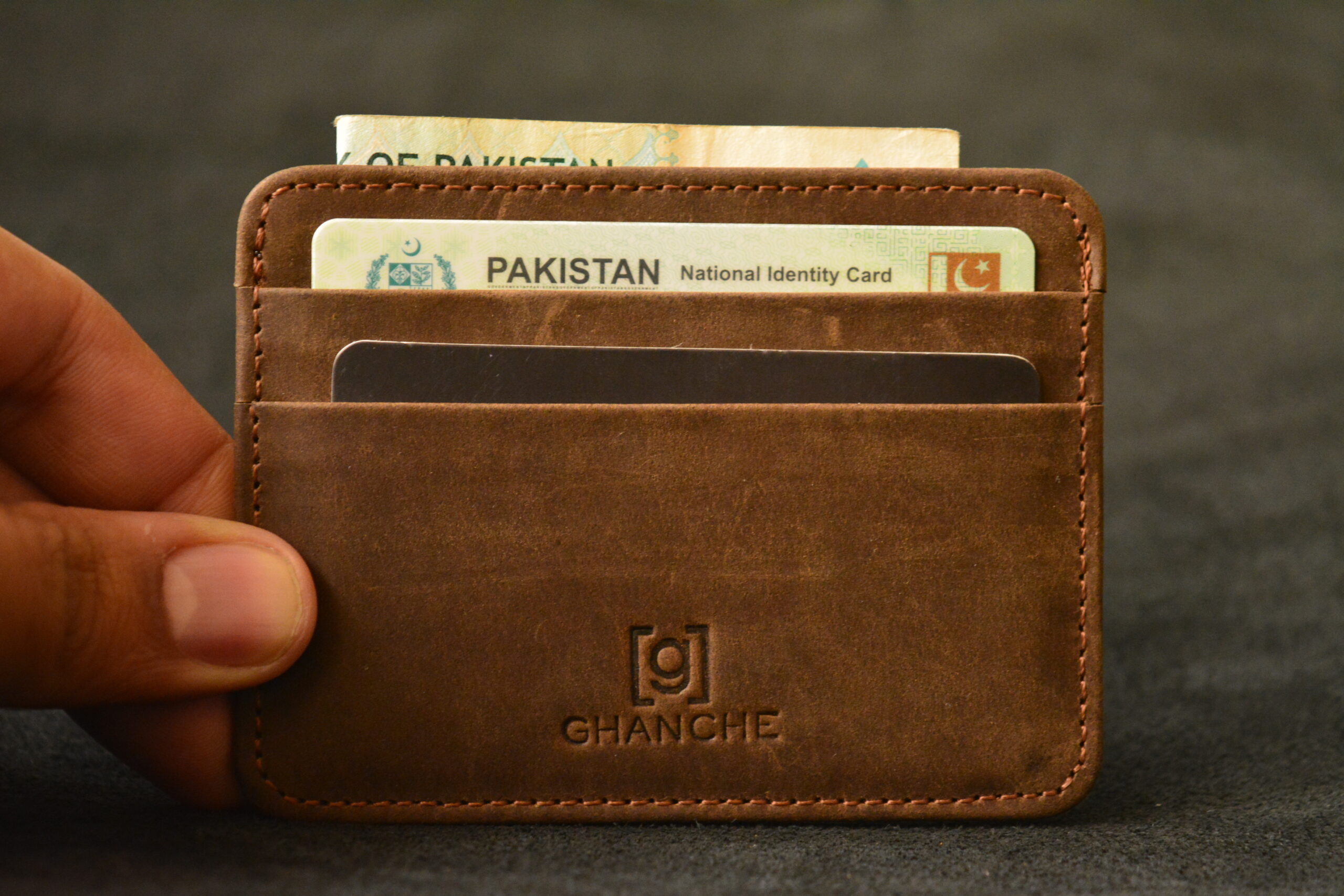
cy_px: 448
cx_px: 672
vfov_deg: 16.6
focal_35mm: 82
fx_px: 3080
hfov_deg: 24.6
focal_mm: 55
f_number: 5.6
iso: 3200
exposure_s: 1/25
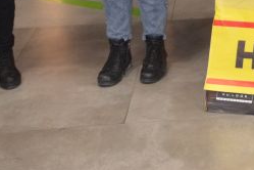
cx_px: 406
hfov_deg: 16.4
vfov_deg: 11.2
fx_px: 783
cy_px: -174
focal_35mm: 111
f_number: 3.5
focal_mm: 18
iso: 1600
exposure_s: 1/60
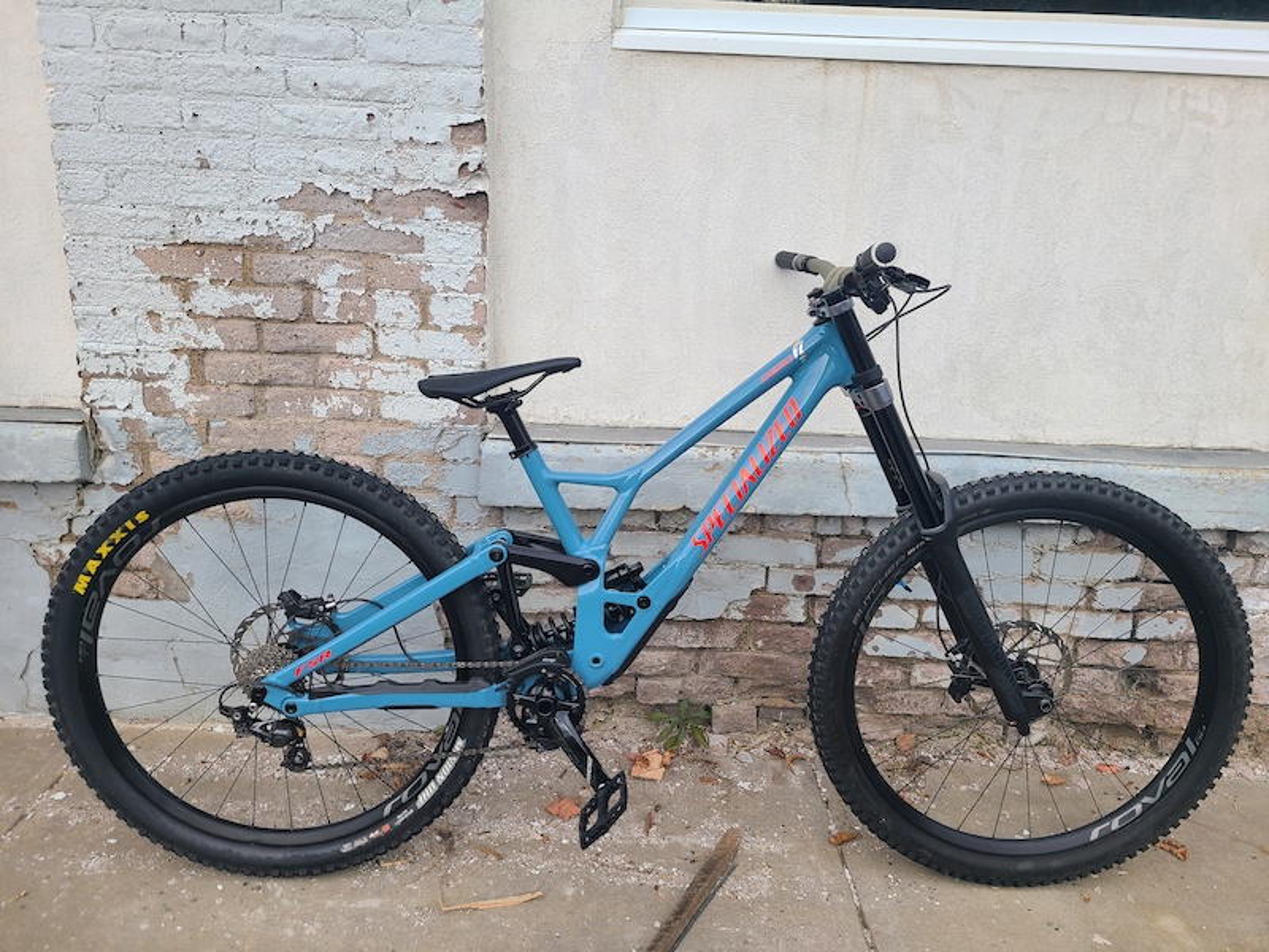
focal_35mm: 26
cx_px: 634
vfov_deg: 53.1
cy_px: 476
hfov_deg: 67.3
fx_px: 953
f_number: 1.8
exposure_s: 1/994
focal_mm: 5.4
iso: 40
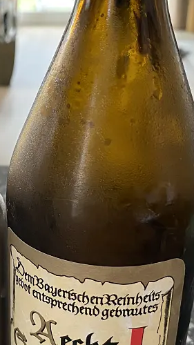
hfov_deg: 20.0
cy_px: 213
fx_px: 531
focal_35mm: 58
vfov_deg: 35.8
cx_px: -6
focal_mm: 4.25
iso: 160
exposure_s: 1/60
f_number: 1.8
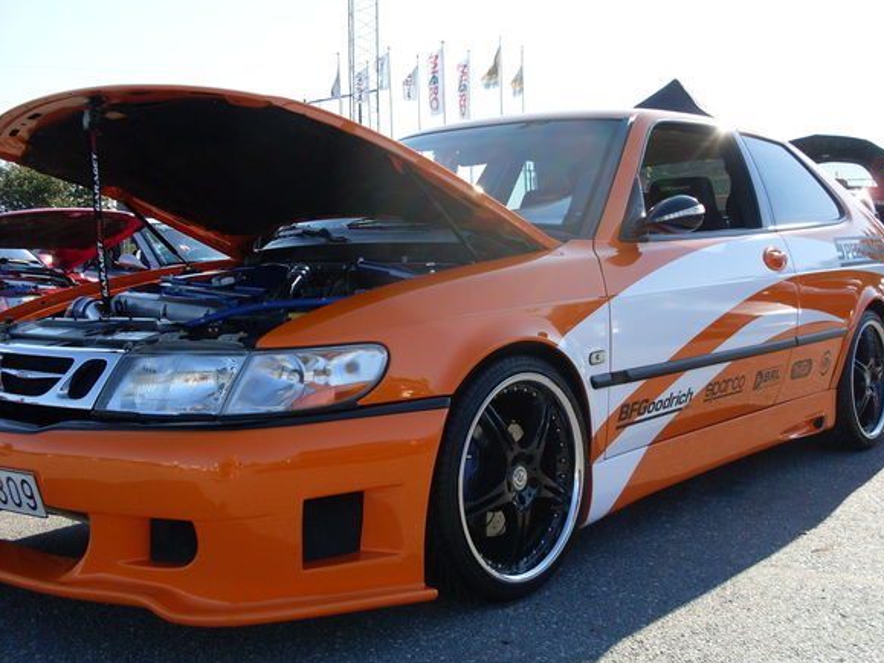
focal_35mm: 42
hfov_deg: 44.7
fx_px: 1072
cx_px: 487
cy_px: 333
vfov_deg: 34.3
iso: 80
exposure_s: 1/750
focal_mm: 6.3
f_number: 2.8
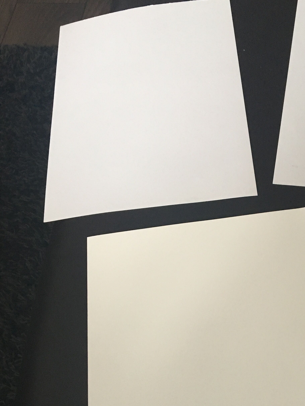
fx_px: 564
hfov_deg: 29.5
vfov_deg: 39.0
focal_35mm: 48
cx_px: 250
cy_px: 283
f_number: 2.2
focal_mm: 4.15
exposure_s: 1/33
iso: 200
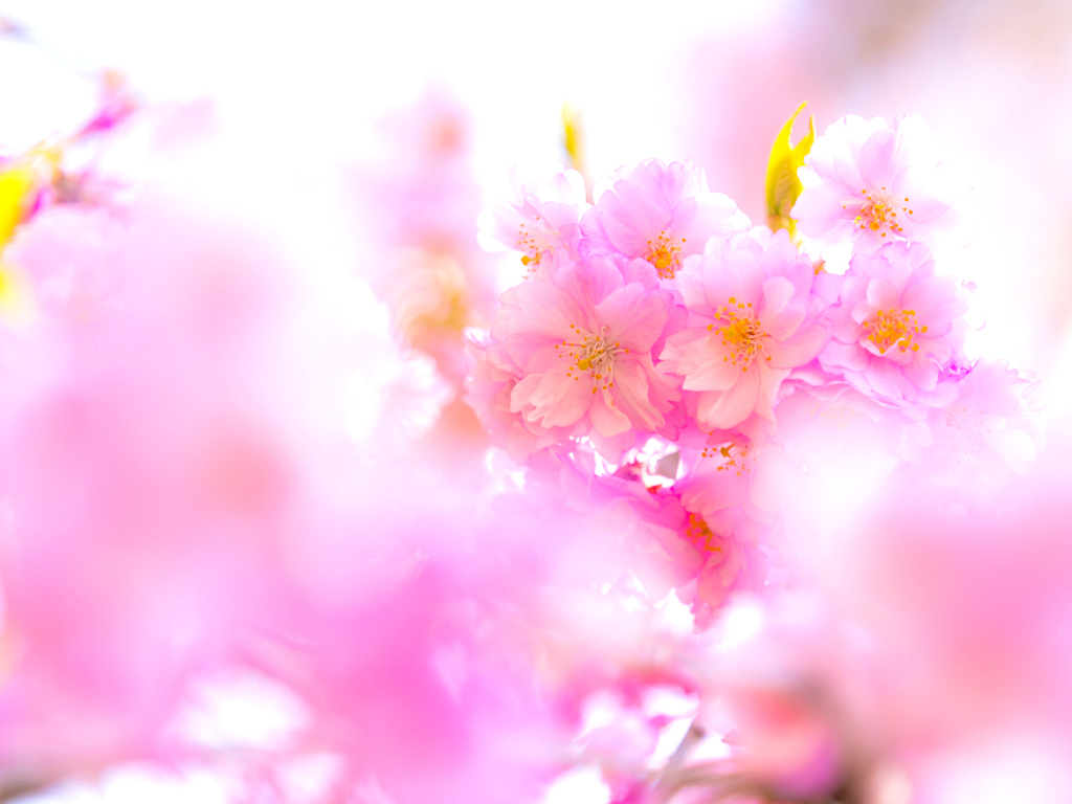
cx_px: 536
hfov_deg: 5.6
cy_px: 402
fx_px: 10870
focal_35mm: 351
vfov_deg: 4.2
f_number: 4
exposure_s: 1/160
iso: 100
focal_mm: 175
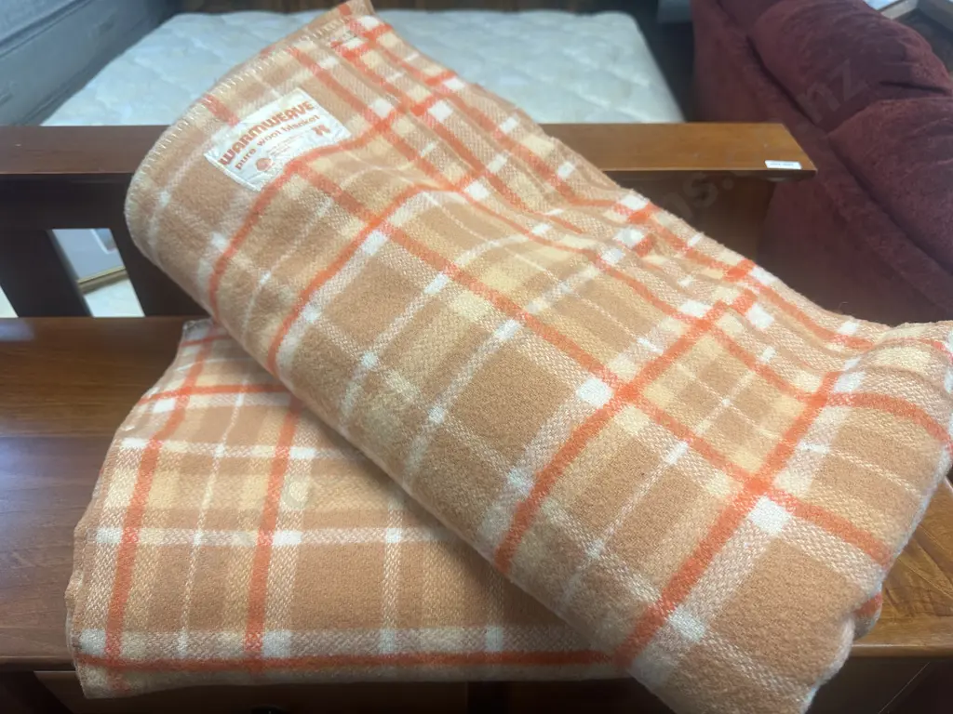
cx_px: 476
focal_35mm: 24
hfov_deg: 71.6
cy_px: 357
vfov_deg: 56.8
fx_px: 661
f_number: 1.78
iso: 100
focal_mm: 6.86
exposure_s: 1/100
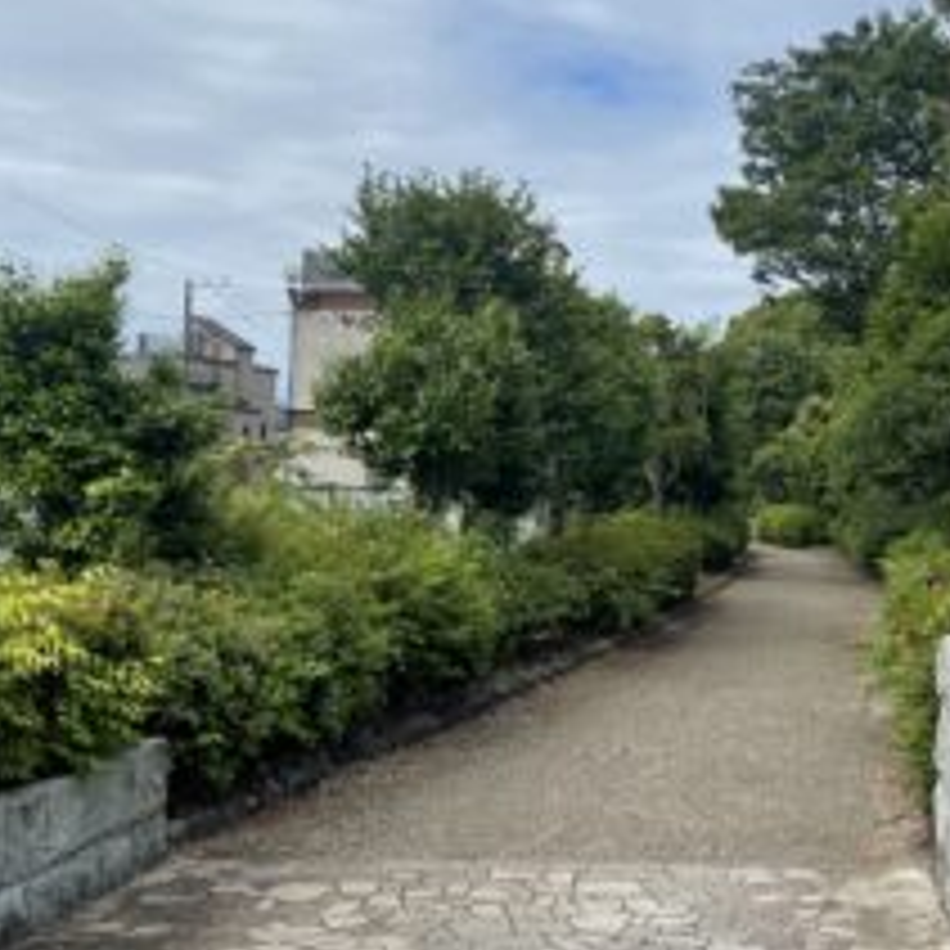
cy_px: 428
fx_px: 1584
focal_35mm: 51
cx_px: 781
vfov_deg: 33.4
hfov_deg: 32.3
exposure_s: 1/4292
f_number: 1.6
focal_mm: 4.2
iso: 32
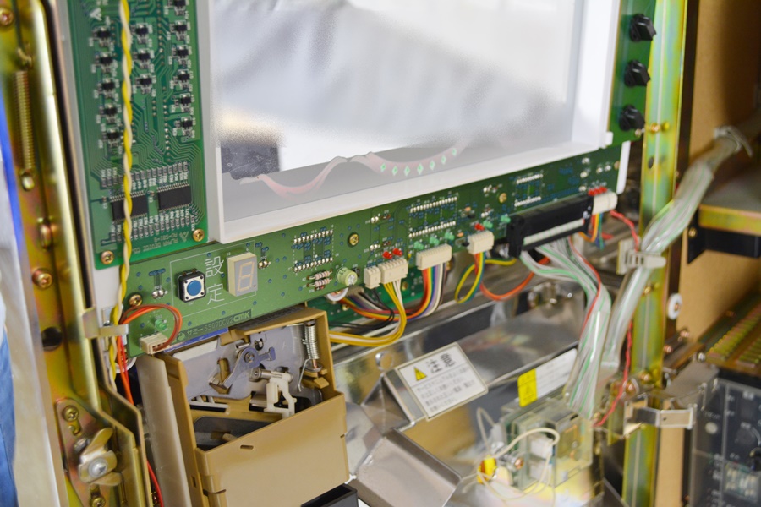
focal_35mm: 39
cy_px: 254
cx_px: 380
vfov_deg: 34.2
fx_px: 824
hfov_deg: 49.6
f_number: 4.2
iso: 800
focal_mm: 26
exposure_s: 1/50
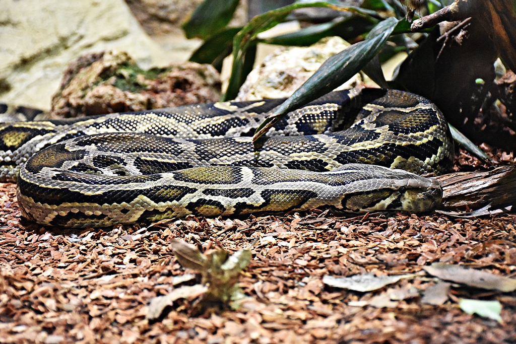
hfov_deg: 21.9
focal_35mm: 93
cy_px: 172
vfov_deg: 14.7
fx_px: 1333
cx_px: 258
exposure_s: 1/125
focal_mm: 62
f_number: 5
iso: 6400
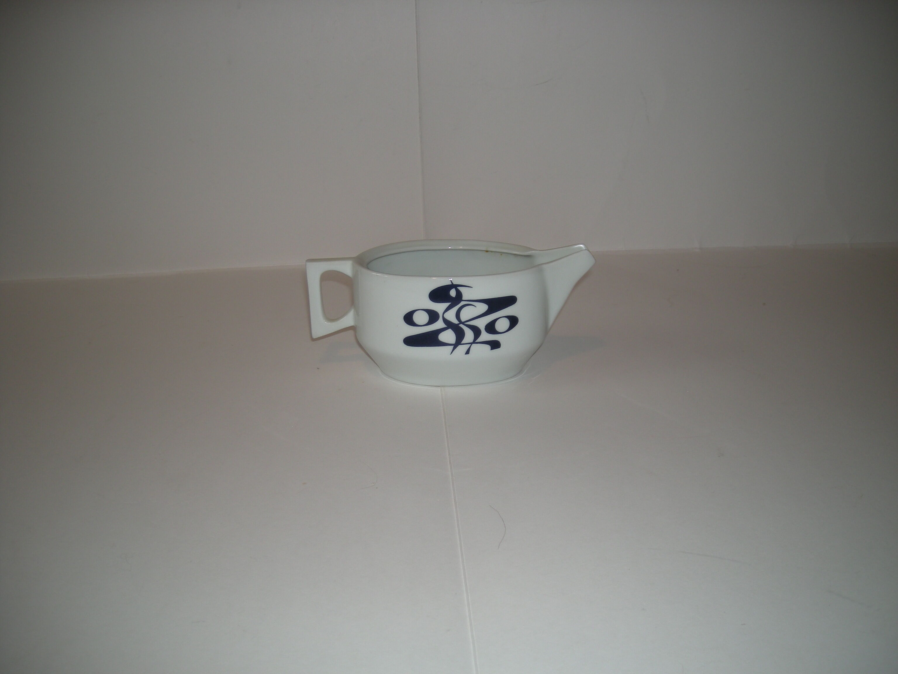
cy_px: 337
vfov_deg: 40.7
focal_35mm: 35
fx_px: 908
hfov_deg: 52.6
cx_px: 449
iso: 50
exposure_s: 1/57.7
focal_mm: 5.7
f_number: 2.8
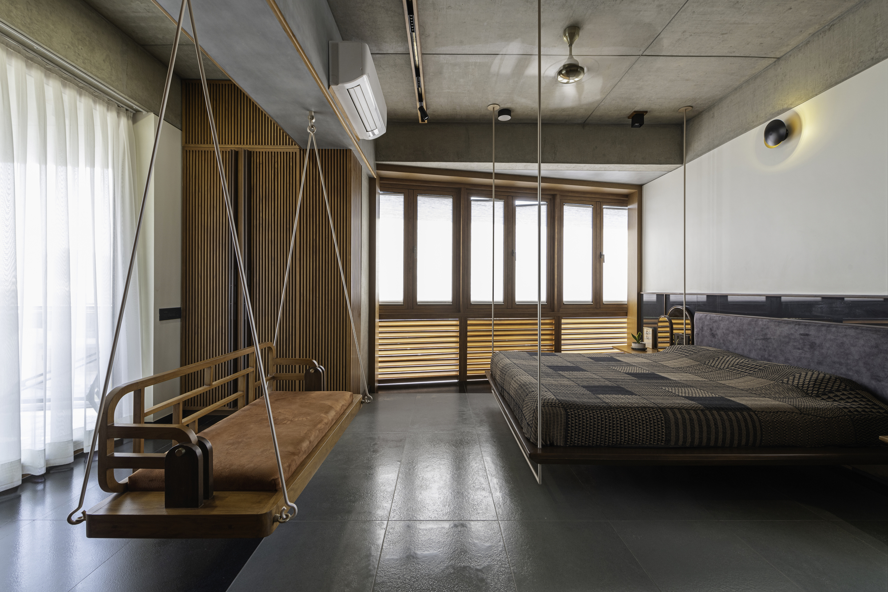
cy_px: 296
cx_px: 444
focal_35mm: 16
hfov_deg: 96.7
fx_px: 395
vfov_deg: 73.7
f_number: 10
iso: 200
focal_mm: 16
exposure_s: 1/6
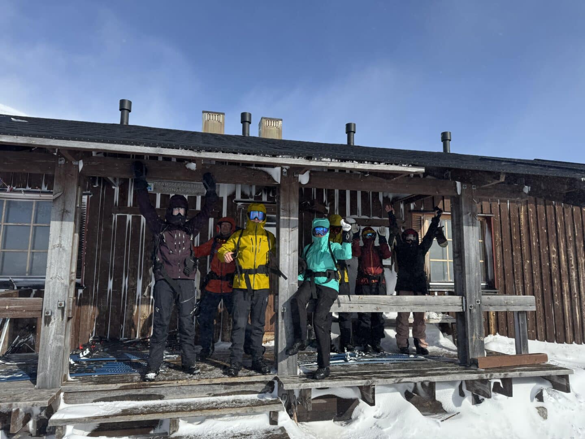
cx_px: 292
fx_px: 406
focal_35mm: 24
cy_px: 220
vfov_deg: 56.8
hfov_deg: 71.6
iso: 80
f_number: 1.78
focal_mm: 6.76
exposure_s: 1/5814
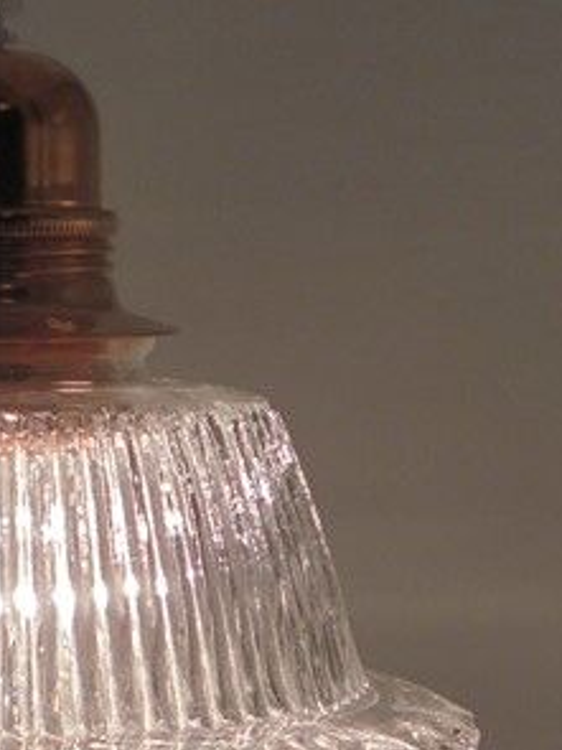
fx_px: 2513
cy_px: 857
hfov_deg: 12.6
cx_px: 14
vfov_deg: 16.4
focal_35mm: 116
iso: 100
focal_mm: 6.9
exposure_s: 1/160
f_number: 4.2
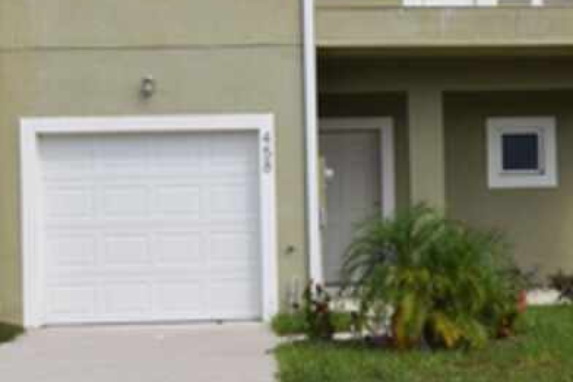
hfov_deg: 20.7
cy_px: 187
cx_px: 398
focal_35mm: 98
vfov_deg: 14.0
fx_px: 1559
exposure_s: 1/200
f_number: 10
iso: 160
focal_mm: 20
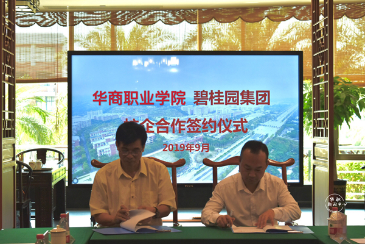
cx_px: 182
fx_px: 836
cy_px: 122
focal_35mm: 82
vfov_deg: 16.6
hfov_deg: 24.6
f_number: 5.6
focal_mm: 55
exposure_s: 1/60
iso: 450
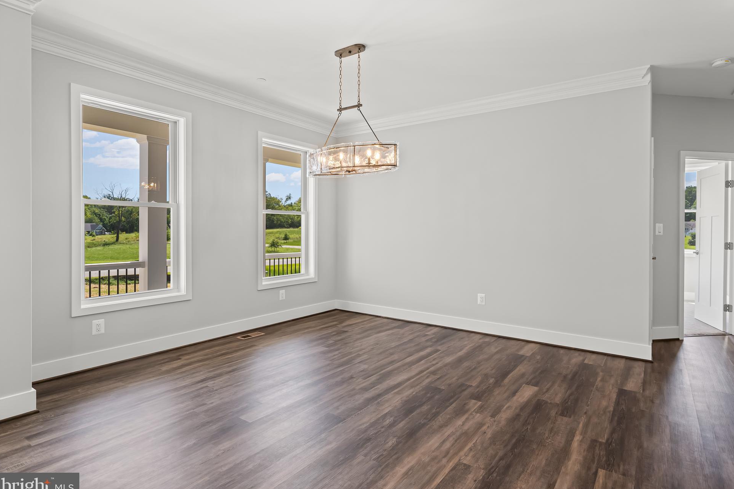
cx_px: 384
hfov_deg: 89.9
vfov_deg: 67.4
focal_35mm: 18
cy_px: 241
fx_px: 367
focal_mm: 17
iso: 250
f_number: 8
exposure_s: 1/20
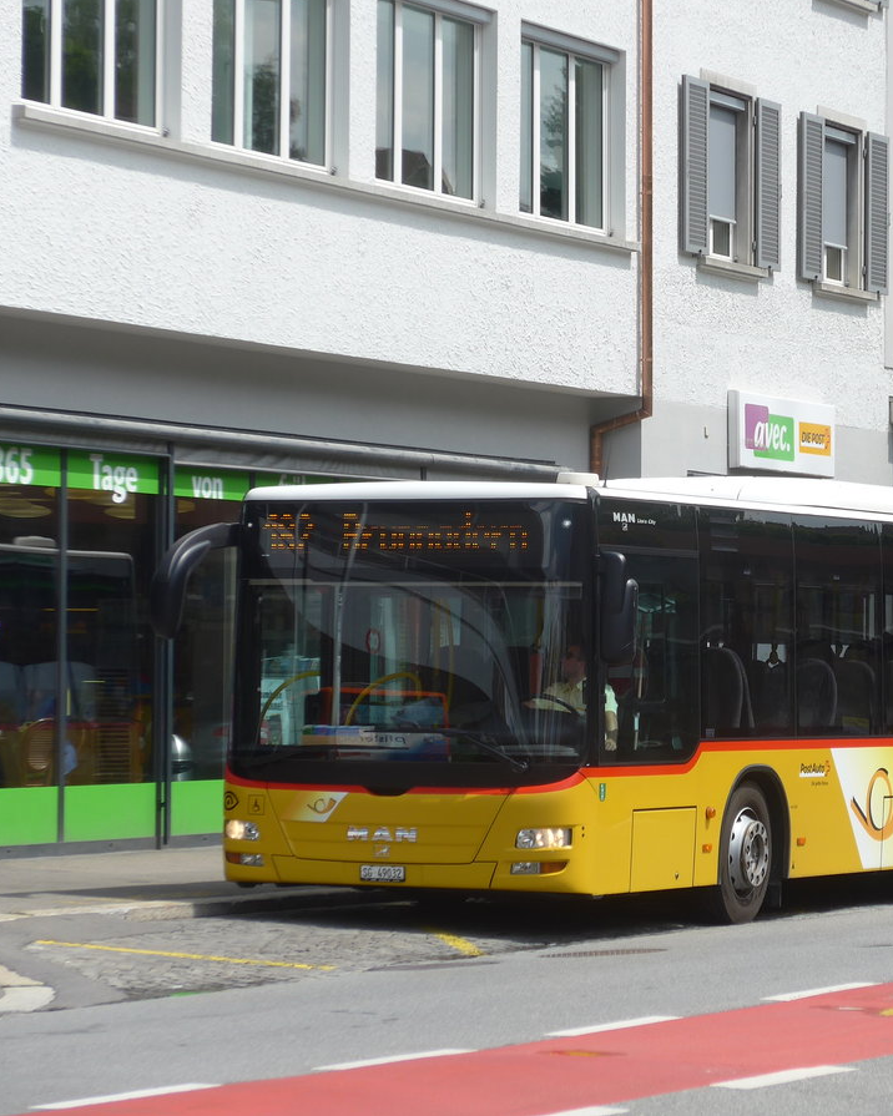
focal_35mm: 144
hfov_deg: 10.7
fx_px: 4757
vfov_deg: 13.4
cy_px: 556
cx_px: 720
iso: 80
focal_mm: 21.6
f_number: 4.9
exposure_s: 1/500
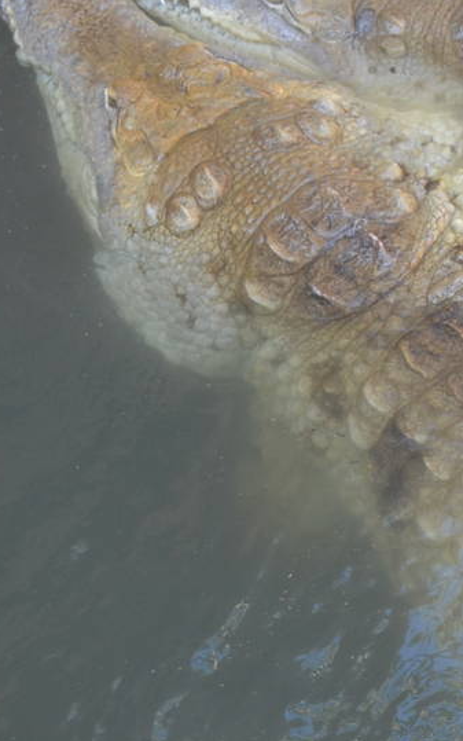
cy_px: 397
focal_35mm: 154
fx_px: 3108
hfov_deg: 8.3
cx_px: 752
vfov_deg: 13.6
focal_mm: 34
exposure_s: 1/60
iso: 400
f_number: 5
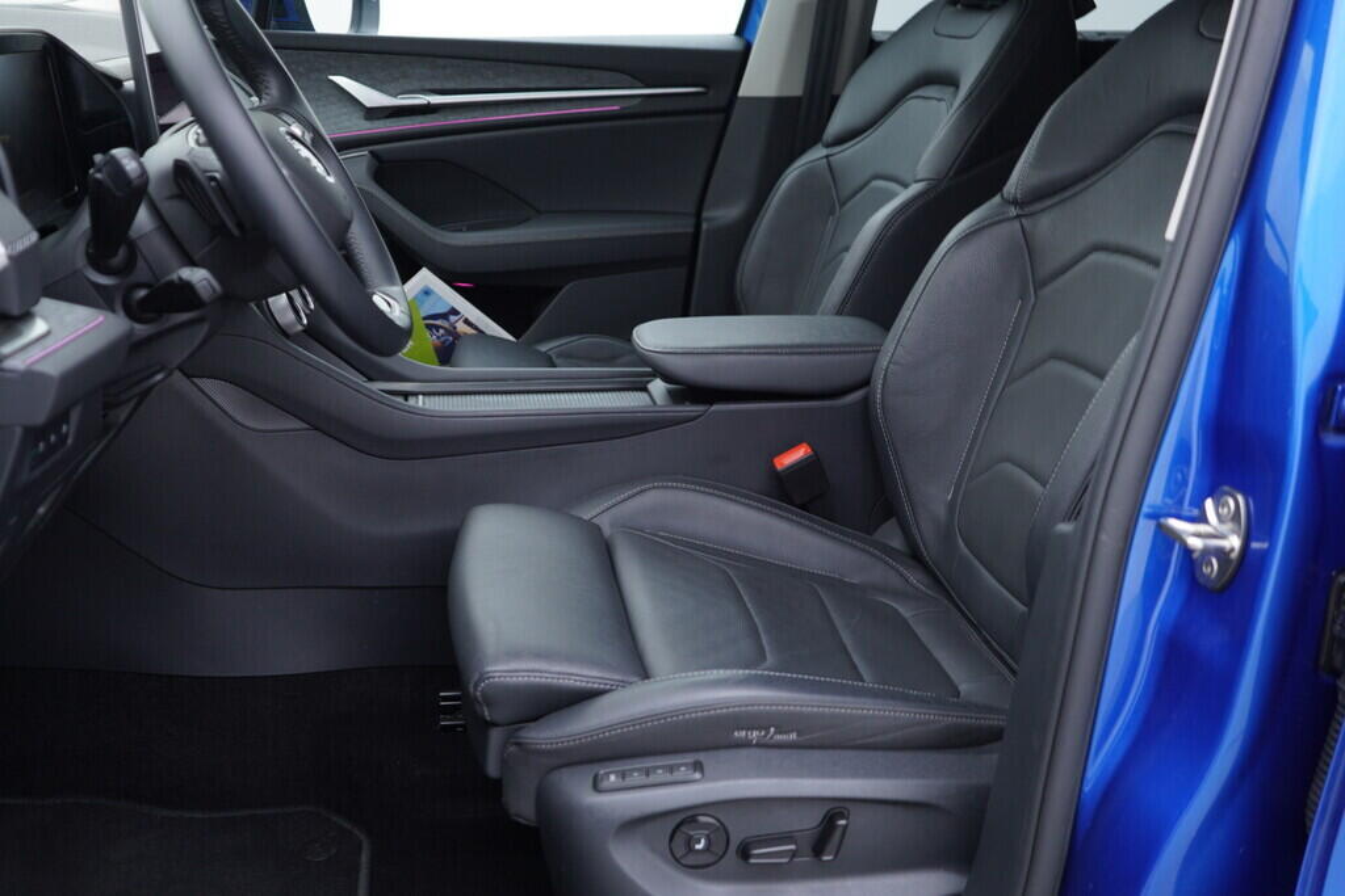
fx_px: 1345
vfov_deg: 36.9
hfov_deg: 53.1
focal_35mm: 36
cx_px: 672
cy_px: 448
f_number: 2.8
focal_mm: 24
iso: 200
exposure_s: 1/40
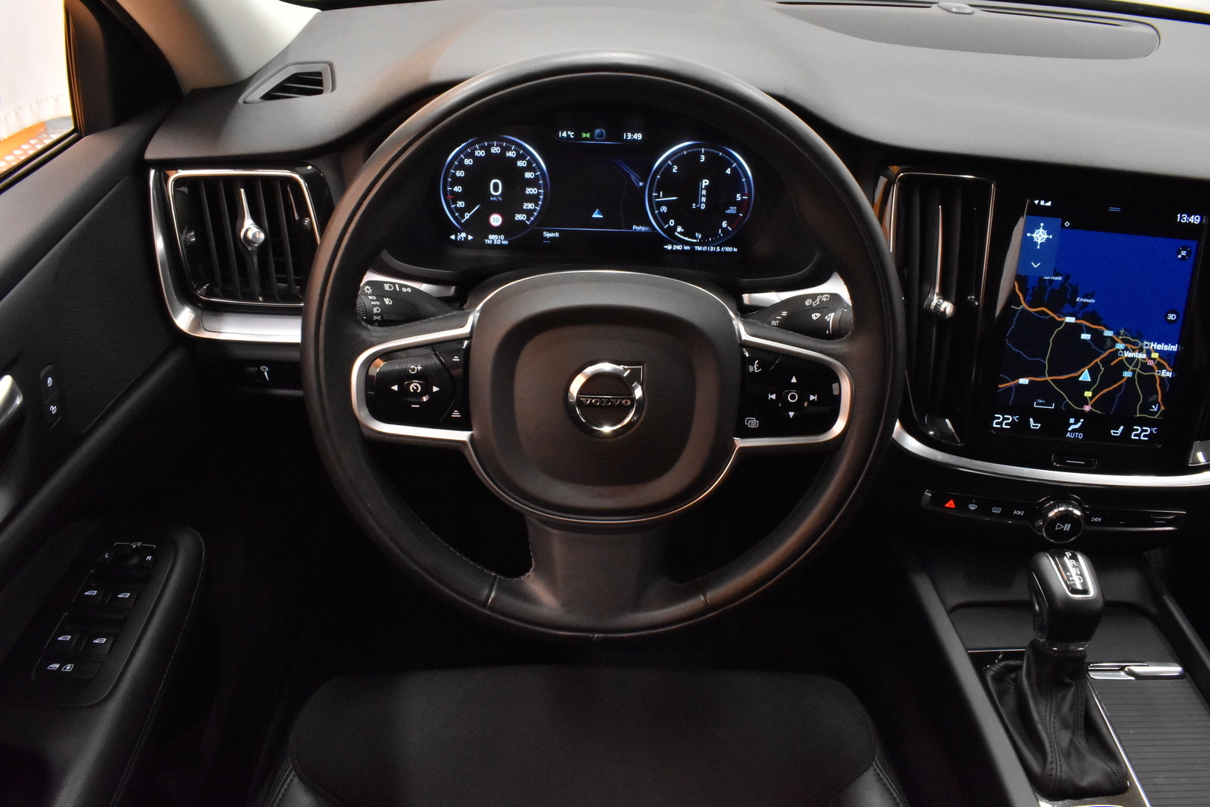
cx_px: 605
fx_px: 908
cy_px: 404
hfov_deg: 67.4
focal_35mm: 27
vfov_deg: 47.9
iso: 3200
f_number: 22
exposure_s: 1/13
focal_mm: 18
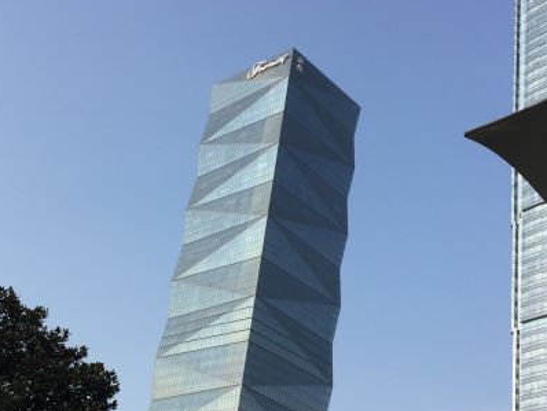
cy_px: 284
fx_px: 806
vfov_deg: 28.3
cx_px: 242
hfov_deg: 37.4
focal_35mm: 51
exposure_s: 1/1522
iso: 32
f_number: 2.2
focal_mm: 4.15
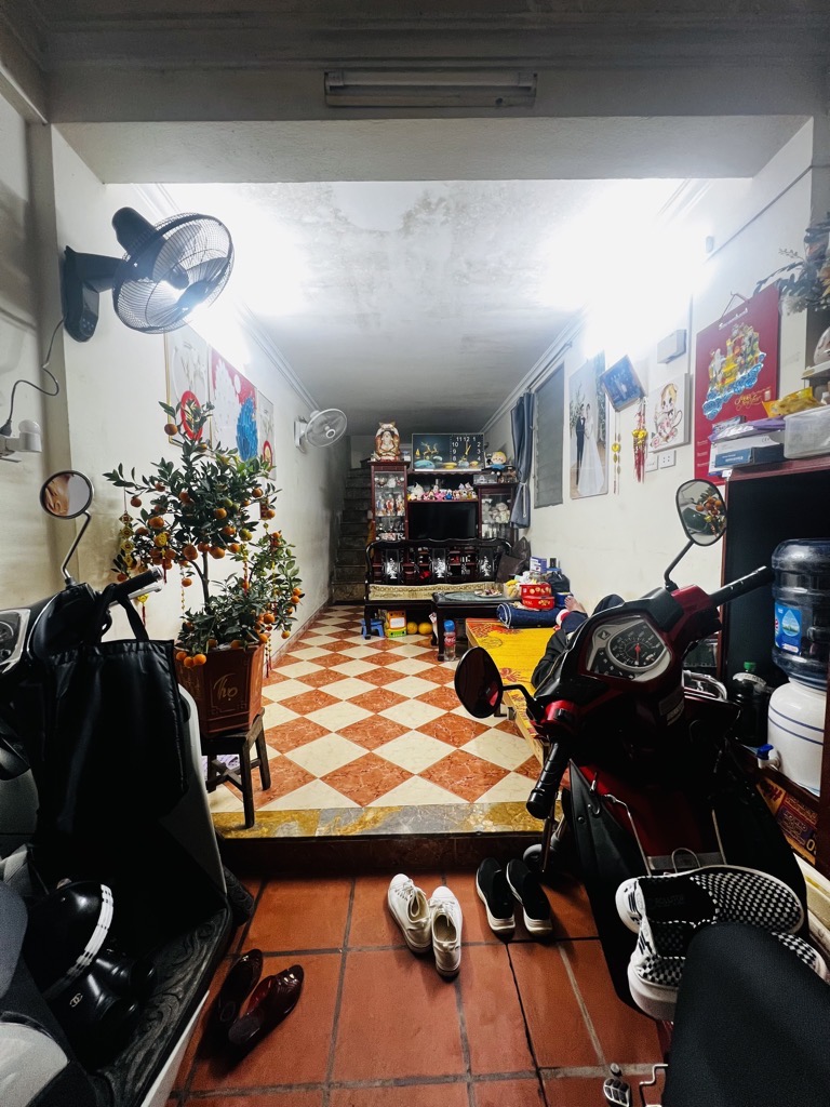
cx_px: 415
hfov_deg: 89.9
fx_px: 416
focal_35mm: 13
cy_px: 554
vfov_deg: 106.2
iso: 160
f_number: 1.8
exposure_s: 1/50
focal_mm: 1.57
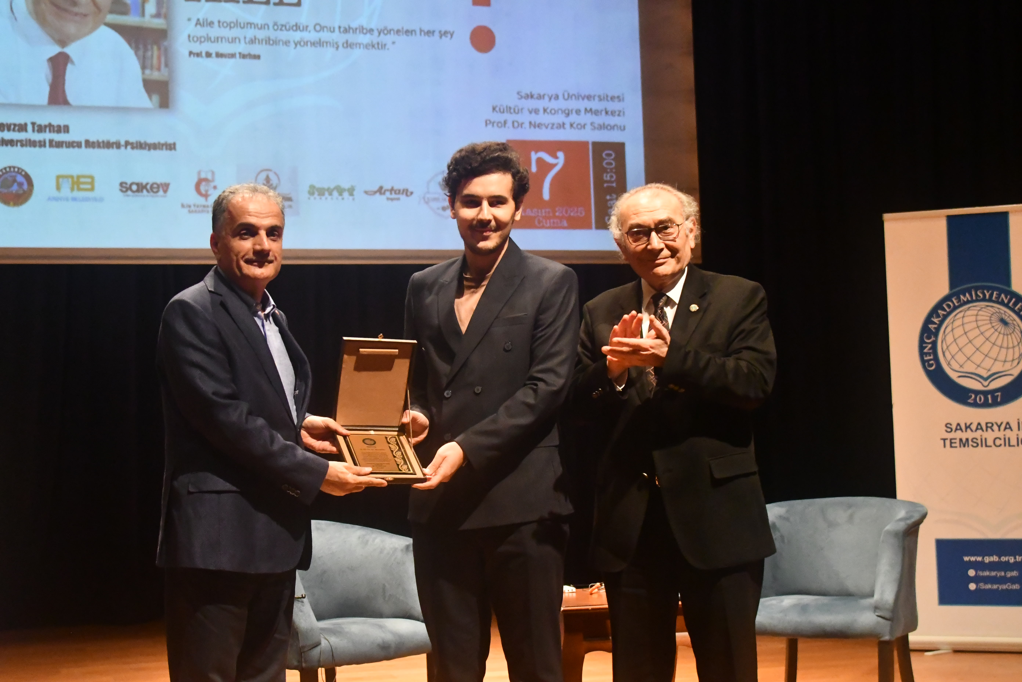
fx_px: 1874
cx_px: 511
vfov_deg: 20.6
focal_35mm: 66
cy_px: 341
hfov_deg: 30.5
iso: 10000
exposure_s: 1/400
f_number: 4.2
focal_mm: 44
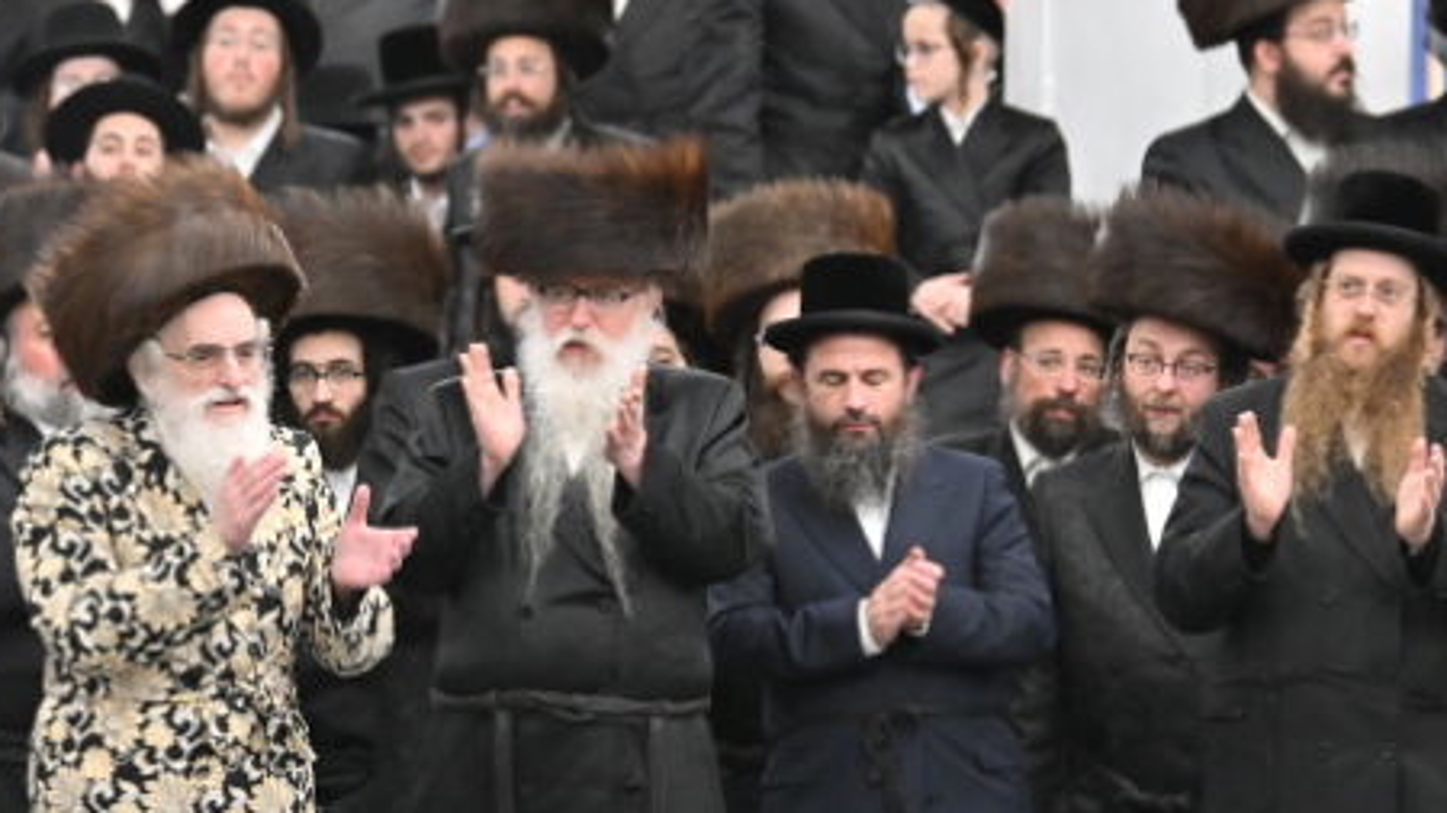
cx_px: 315
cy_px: 603
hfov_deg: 6.7
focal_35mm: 322
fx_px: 12353
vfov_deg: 3.8
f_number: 2.8
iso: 2000
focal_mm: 135
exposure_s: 1/400
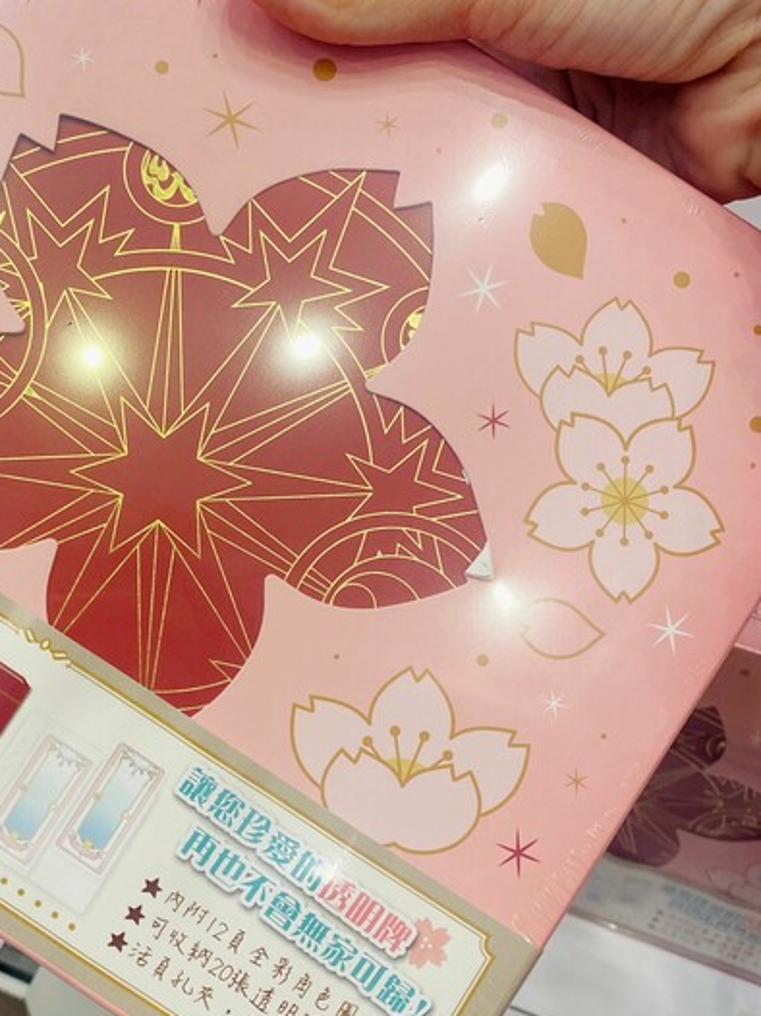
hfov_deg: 33.5
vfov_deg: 44.8
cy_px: 529
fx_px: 1232
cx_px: 169
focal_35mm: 42
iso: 100
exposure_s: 1/120
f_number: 1.8
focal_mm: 4.25
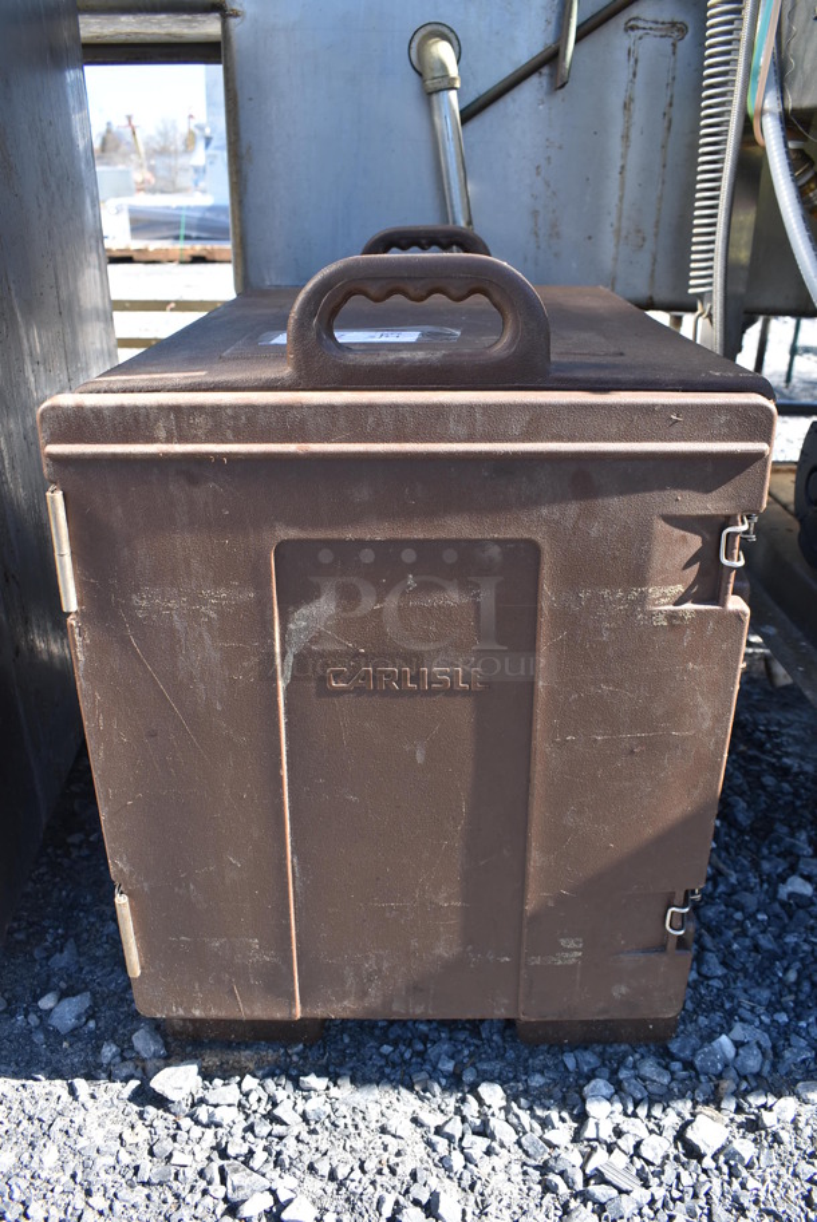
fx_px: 918
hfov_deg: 48.0
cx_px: 408
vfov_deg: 67.3
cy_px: 611
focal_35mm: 27
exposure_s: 1/160
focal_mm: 18
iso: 200
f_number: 6.3
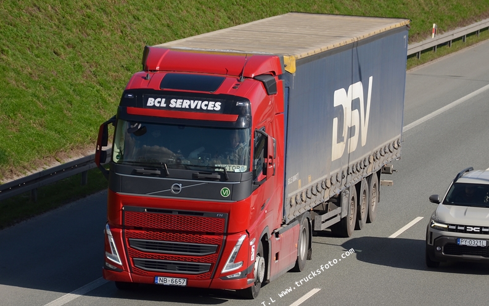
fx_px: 2153
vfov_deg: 8.1
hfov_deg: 13.0
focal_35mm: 162
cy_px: 155
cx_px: 244
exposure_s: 1/800
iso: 100
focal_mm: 105
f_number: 5.6
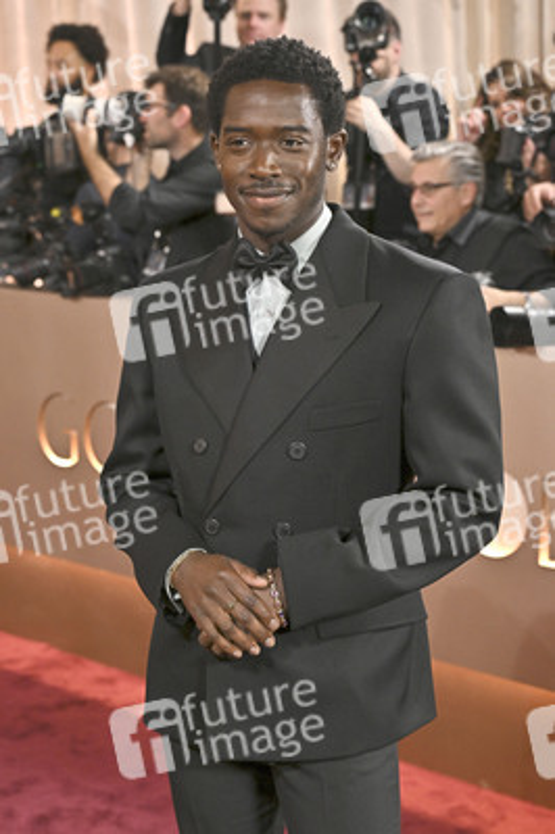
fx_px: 1691
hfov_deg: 18.6
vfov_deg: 27.7
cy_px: 417
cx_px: 278
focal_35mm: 73
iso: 2500
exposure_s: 1/320
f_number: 5
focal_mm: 73
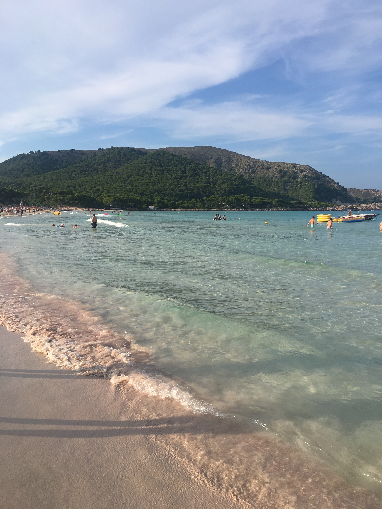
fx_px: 427
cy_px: 254
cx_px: 191
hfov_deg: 48.2
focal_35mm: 29
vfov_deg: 61.7
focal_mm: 4.15
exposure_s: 1/1672
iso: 25
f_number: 2.2
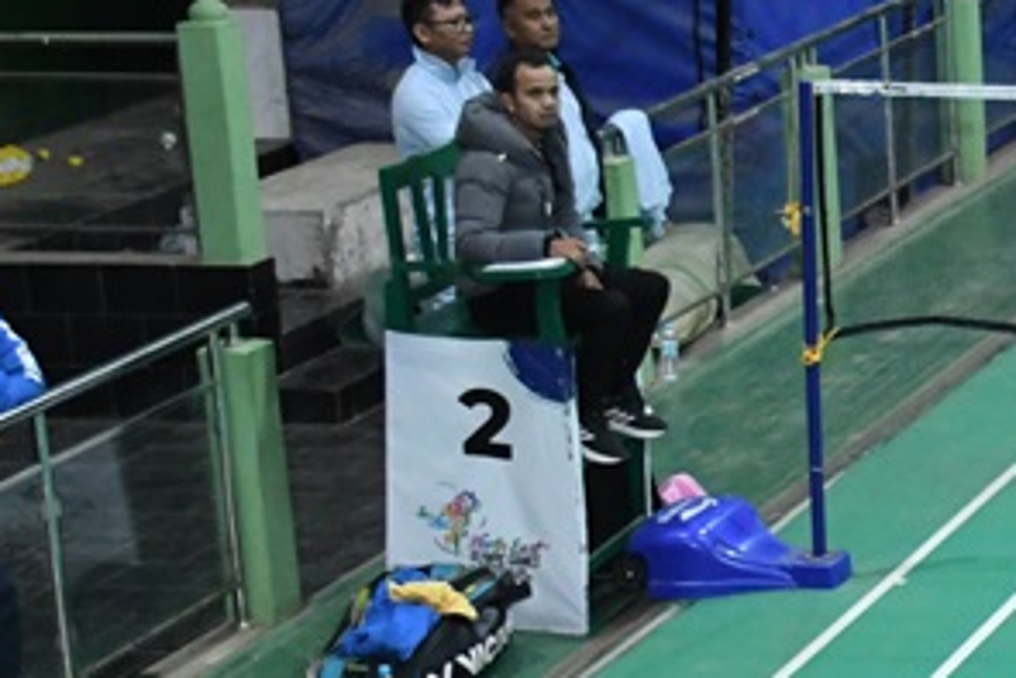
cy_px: 506
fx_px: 4151
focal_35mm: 147
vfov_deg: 9.3
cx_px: 1655
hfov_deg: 13.0
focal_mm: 26
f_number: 4.5
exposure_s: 1/250
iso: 4000
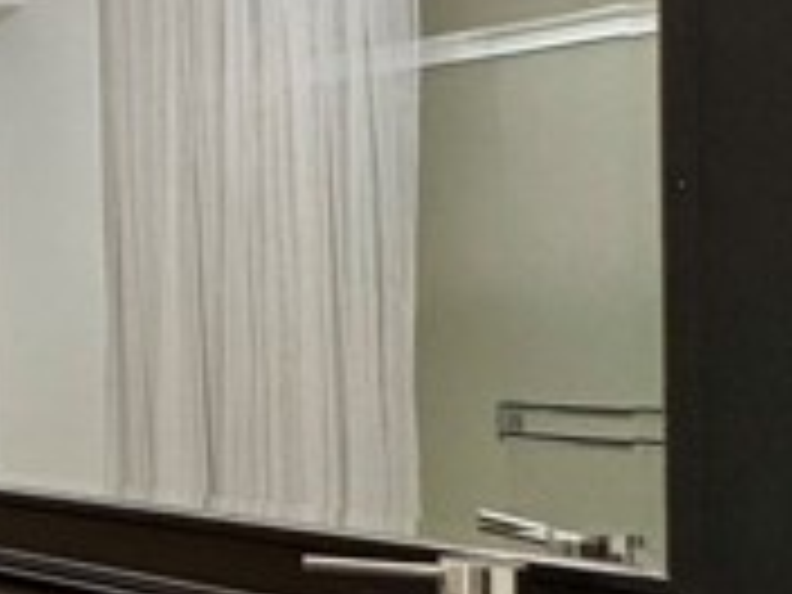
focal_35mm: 51
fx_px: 1167
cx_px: -634
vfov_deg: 28.5
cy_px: 346
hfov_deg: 22.2
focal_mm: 2.22
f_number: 2.2
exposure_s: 1/120
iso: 250
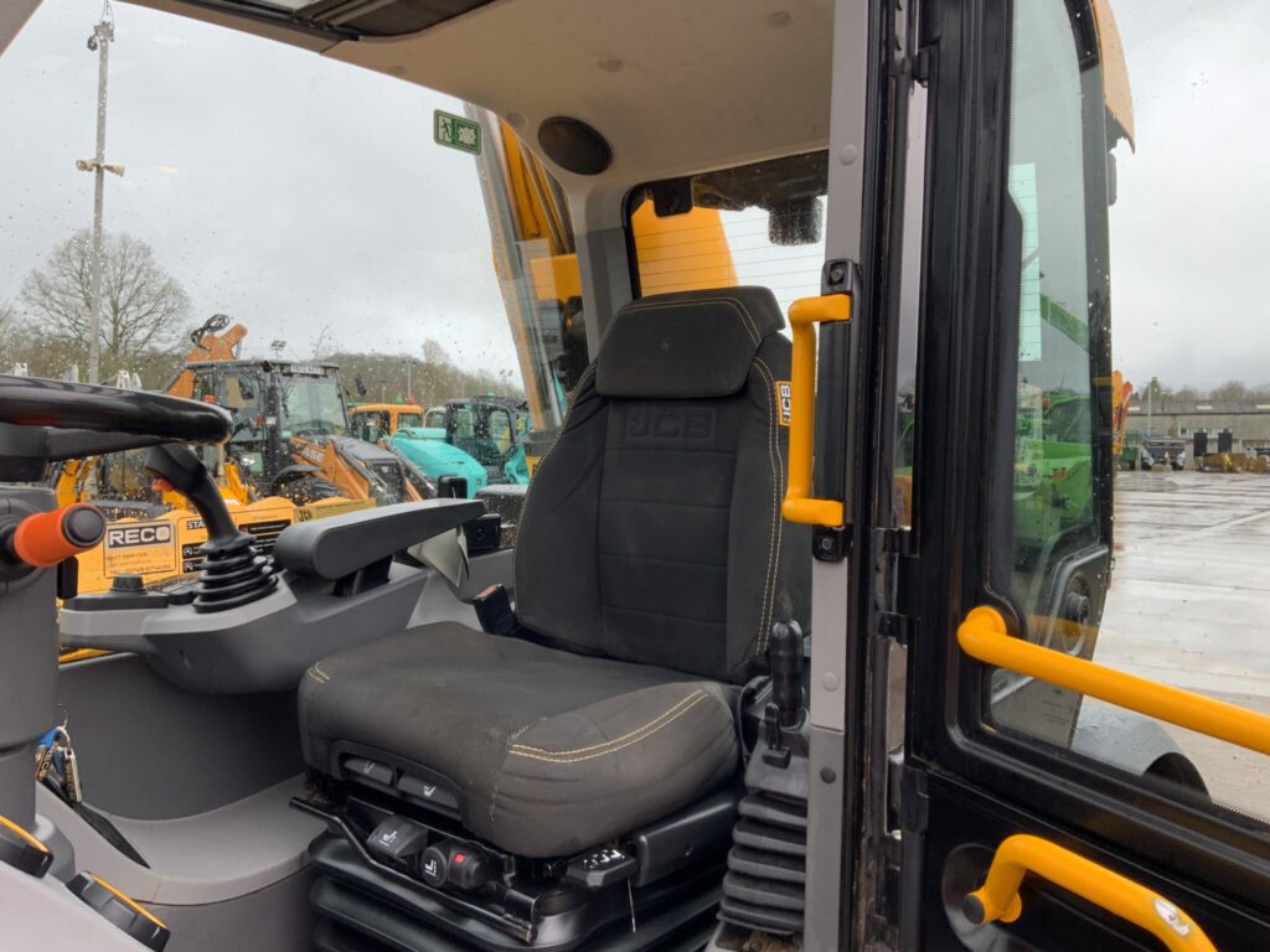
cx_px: 635
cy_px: 476
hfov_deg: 61.7
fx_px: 1064
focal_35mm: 29
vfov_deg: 48.2
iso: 20
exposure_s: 1/122
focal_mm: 3
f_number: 1.8
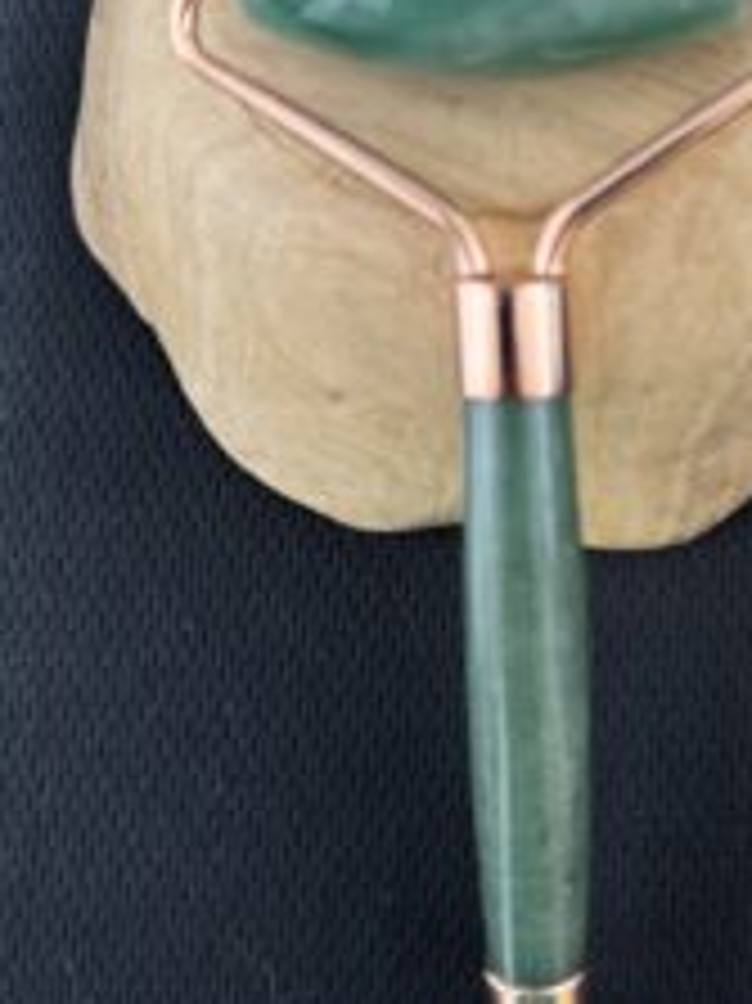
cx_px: 671
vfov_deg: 43.8
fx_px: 1247
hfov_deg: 32.0
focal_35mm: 43
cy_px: 450
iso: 500
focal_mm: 6.76
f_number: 1.78
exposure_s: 1/60
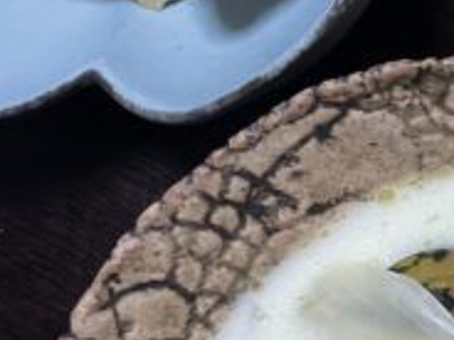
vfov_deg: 10.2
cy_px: 111
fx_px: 1902
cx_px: 1211
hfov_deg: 10.8
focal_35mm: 145
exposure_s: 1/100
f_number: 1.6
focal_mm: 4.2
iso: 64
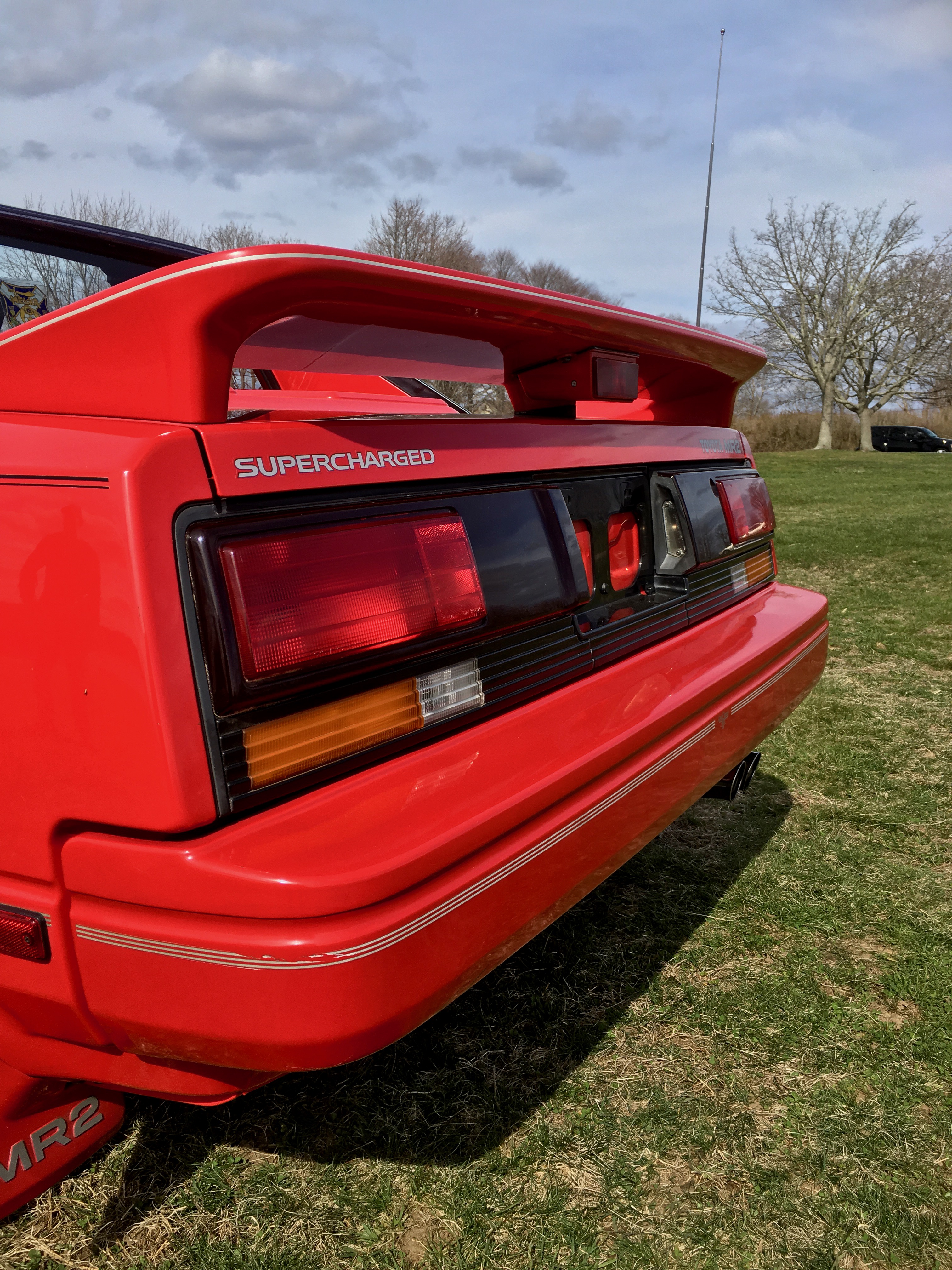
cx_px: 476
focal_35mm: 29
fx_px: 1063
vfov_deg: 61.7
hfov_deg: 48.2
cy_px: 635
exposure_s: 1/1748
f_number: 2.2
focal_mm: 4.15
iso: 25
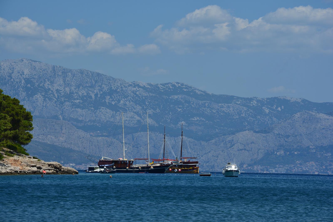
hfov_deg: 13.0
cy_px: 111
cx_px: 166
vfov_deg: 8.7
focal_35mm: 158
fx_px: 1457
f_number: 10
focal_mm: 105
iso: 200
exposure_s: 1/250
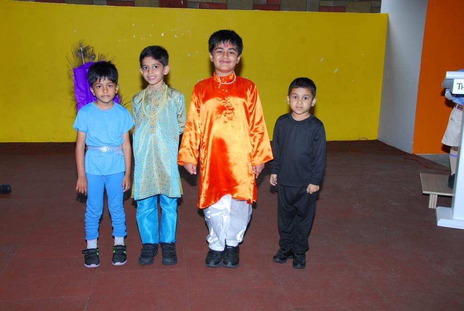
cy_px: 156
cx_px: 232
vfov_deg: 35.6
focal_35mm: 38
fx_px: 484
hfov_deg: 51.2
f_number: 7.1
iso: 500
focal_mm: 25
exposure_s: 1/80
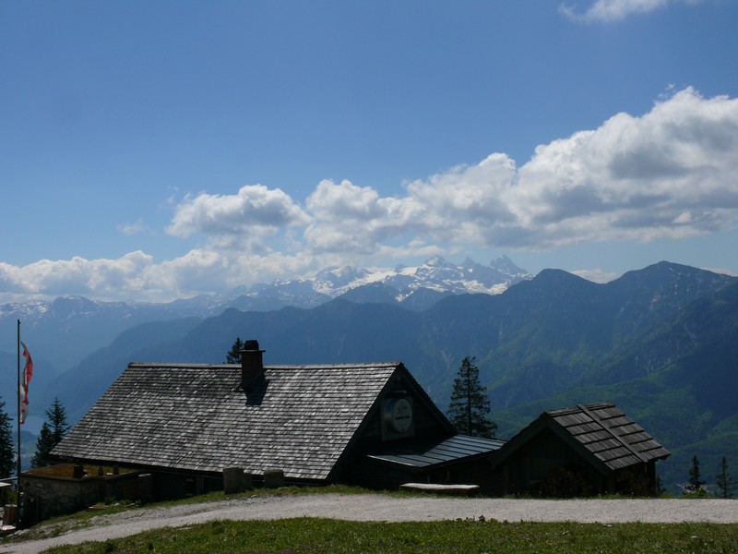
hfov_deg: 40.4
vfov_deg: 30.9
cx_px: 369
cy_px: 277
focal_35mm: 47
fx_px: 1002
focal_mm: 9.9
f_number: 8
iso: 100
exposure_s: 1/640
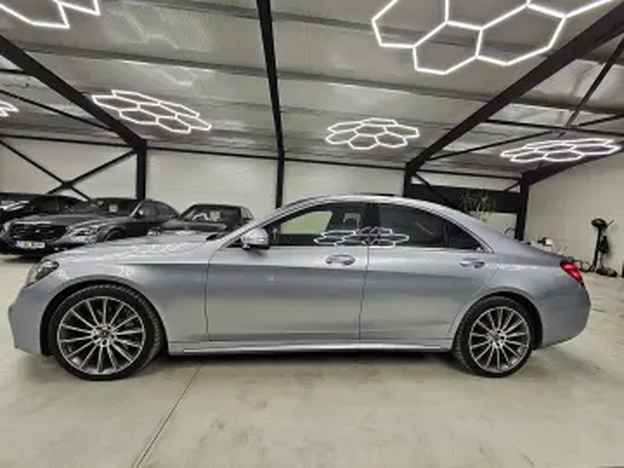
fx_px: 234
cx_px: 312
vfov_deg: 89.9
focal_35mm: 13
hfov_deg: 106.2
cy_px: 234
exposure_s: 1/71
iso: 160
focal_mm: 2.2
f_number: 2.2
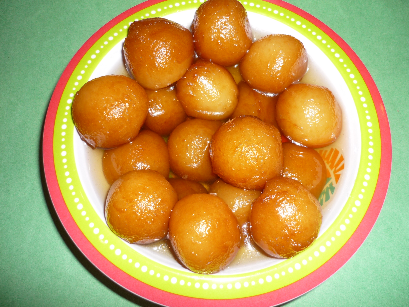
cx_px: 204
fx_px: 390
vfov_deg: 42.9
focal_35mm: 33
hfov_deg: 55.4
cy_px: 154
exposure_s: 1/30
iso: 100
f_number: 2.8
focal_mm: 5.5
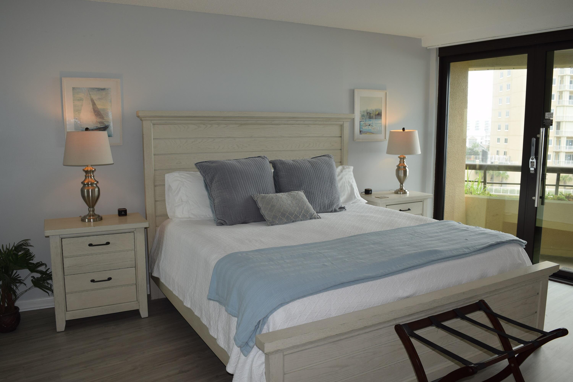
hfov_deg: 67.4
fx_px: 430
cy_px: 191
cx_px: 286
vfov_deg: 47.9
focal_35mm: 27
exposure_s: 1/125
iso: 200
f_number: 5.6
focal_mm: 18
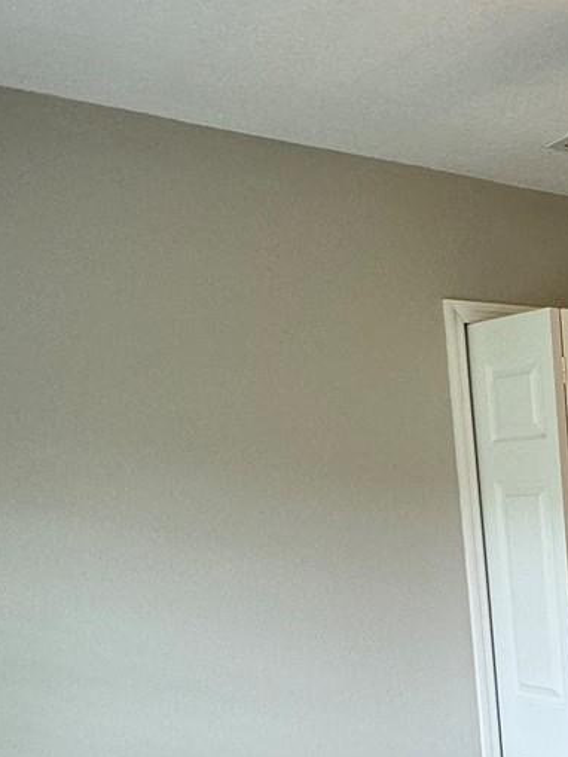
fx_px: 962
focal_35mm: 44
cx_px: 684
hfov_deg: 28.5
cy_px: 595
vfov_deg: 41.3
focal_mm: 2.22
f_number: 2.2
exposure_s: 1/120
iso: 200
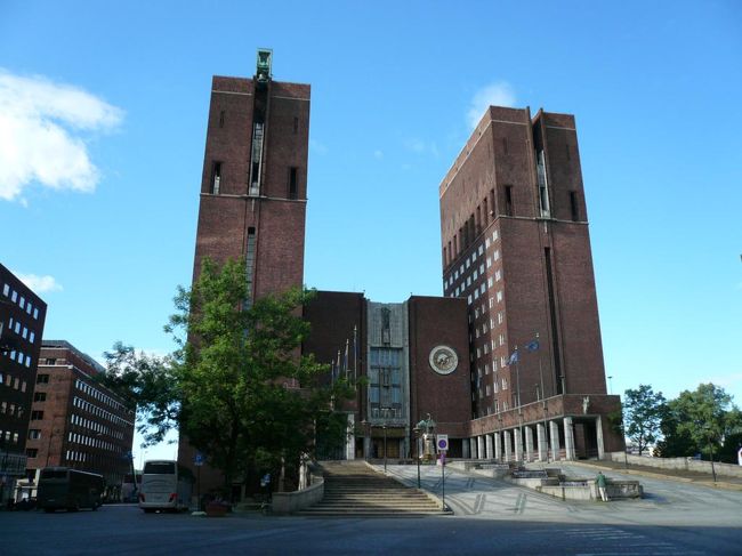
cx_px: 371
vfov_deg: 48.2
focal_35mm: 29
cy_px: 278
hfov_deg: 61.7
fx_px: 621
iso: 100
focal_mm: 4.6
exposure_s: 1/800
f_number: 2.8
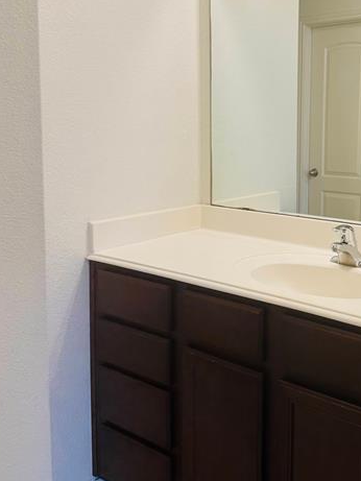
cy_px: 181
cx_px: 274
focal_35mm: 40
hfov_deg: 35.1
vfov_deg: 46.4
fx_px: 556
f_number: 1.78
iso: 64
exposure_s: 1/120
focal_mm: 6.86
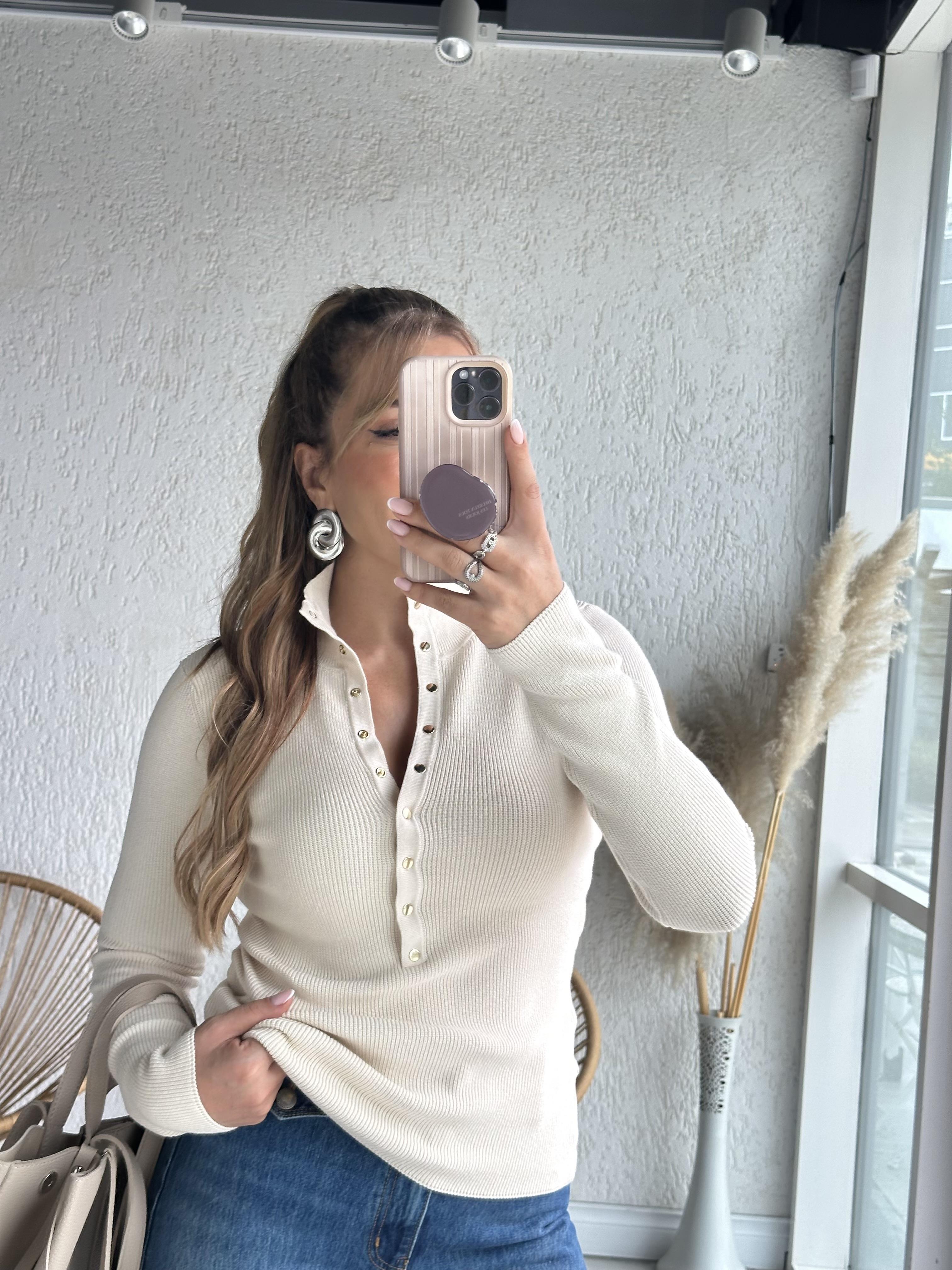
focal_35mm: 48
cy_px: 635
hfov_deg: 30.3
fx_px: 1760
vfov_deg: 39.7
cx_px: 476
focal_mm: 6.86
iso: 64
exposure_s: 1/165
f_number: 1.78
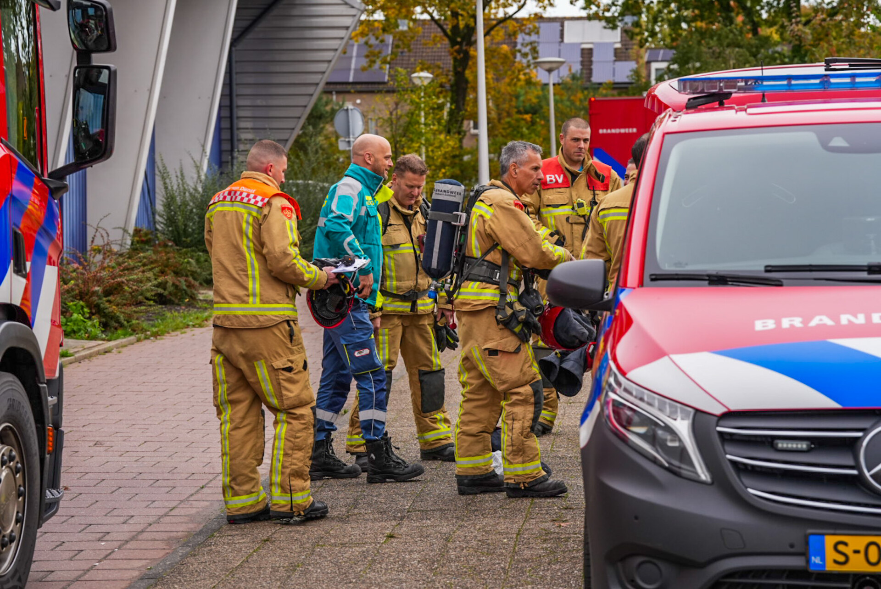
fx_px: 2718
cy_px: 294
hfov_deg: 18.4
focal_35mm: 111
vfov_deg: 12.4
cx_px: 440
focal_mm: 111
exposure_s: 1/640
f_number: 5.6
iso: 1000
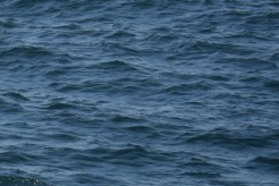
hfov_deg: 4.1
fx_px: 3830
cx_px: -276
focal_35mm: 494
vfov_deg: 2.8
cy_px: 230
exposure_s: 1/4000
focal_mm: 75
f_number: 4.2
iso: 200
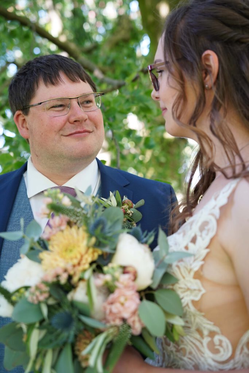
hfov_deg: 26.7
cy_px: 186
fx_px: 525
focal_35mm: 51
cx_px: 124
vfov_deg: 39.2
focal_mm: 50.6
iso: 320
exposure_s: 1/60
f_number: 3.5
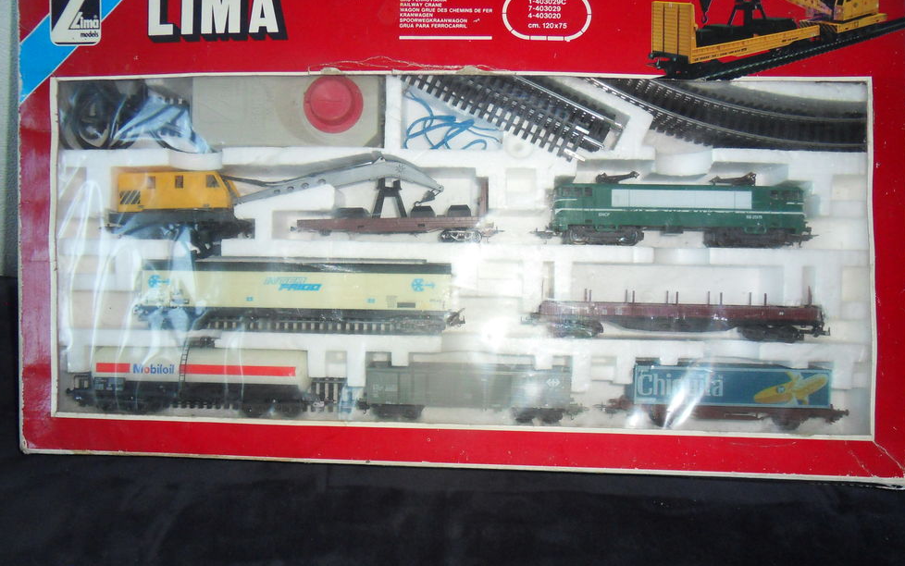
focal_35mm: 26
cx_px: 448
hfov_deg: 70.4
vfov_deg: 47.6
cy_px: 285
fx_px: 641
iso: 200
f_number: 3.3
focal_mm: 4.2
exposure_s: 1/30
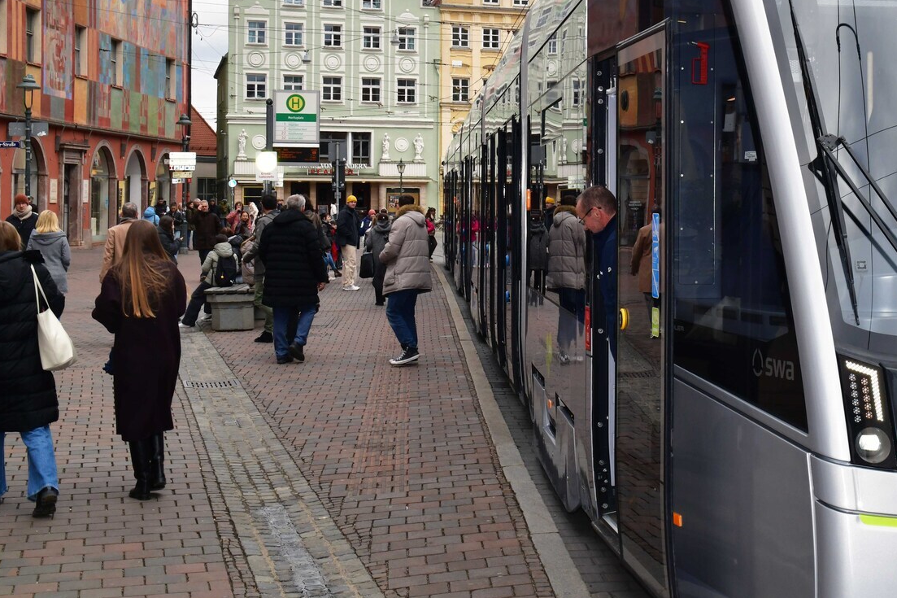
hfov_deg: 33.8
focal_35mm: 58
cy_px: 187
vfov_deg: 23.2
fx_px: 1445
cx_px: 678
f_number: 16
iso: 640
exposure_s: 1/200
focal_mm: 32
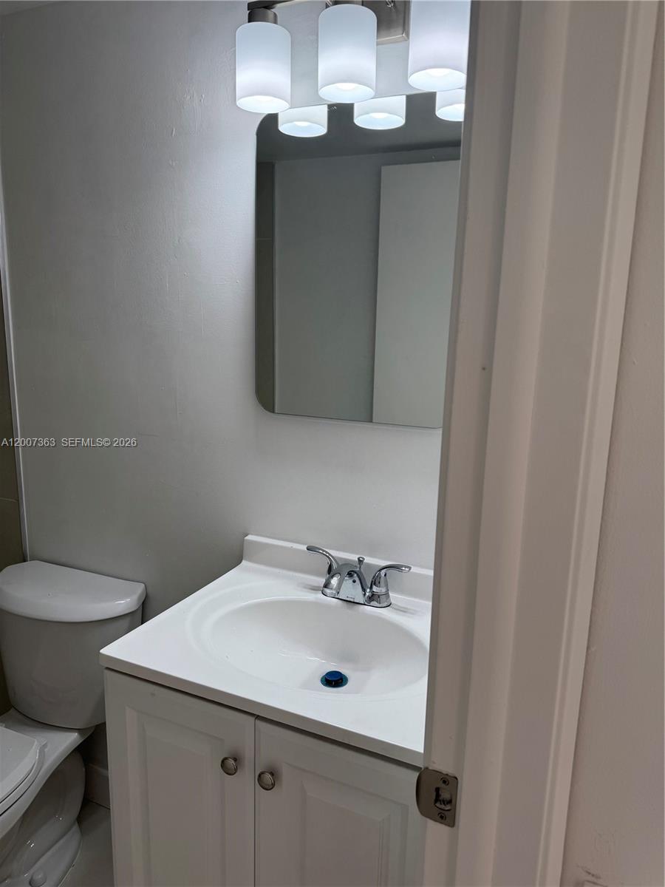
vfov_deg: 71.6
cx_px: 332
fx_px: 615
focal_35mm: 24
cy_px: 444
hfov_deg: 56.8
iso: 80
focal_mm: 6.76
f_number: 1.78
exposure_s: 1/166
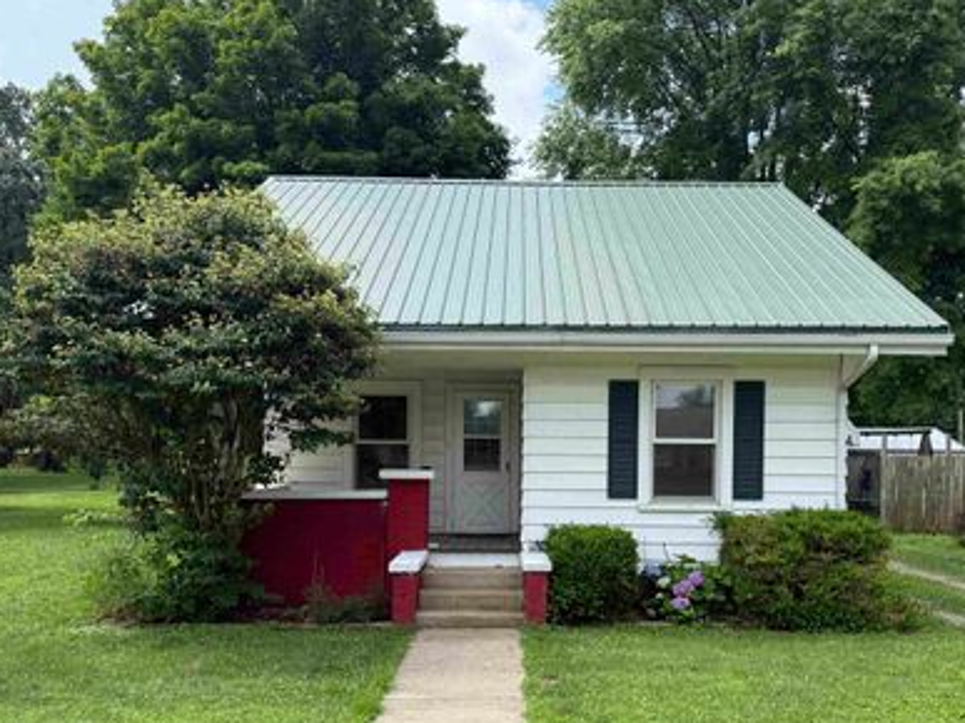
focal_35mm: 31
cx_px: 529
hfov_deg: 58.3
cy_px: 465
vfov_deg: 44.9
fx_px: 864
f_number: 1.78
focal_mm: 6.76
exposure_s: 1/2370
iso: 80
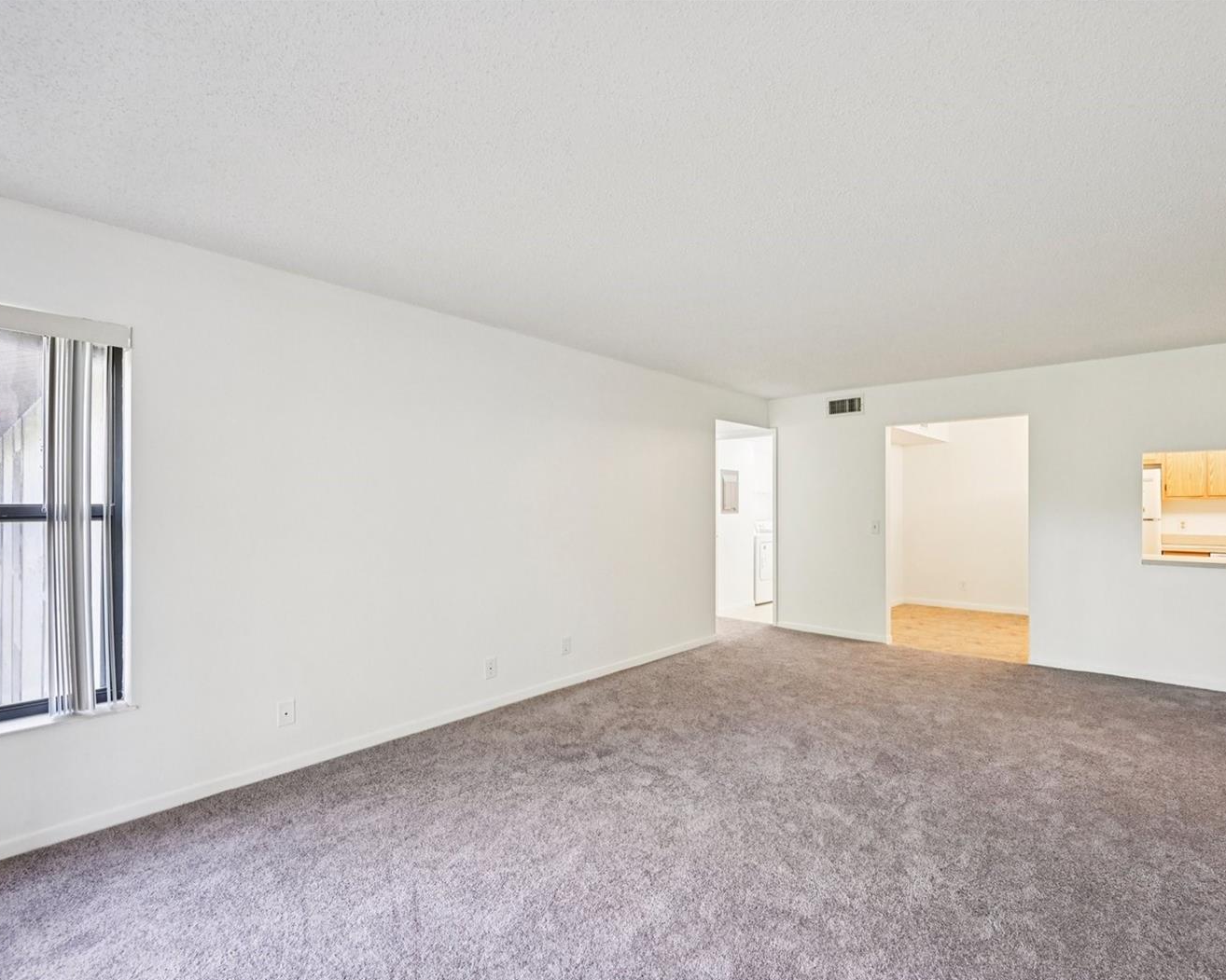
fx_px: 581
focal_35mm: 16
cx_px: 732
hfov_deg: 92.0
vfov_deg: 80.4
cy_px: 491
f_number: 8
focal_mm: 14
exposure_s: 1/80
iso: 2500
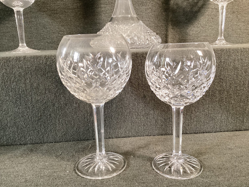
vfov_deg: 45.4
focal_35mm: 31
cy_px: 94
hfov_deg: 58.3
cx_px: 124
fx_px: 223
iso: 250
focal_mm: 3.3
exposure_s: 1/60
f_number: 2.4
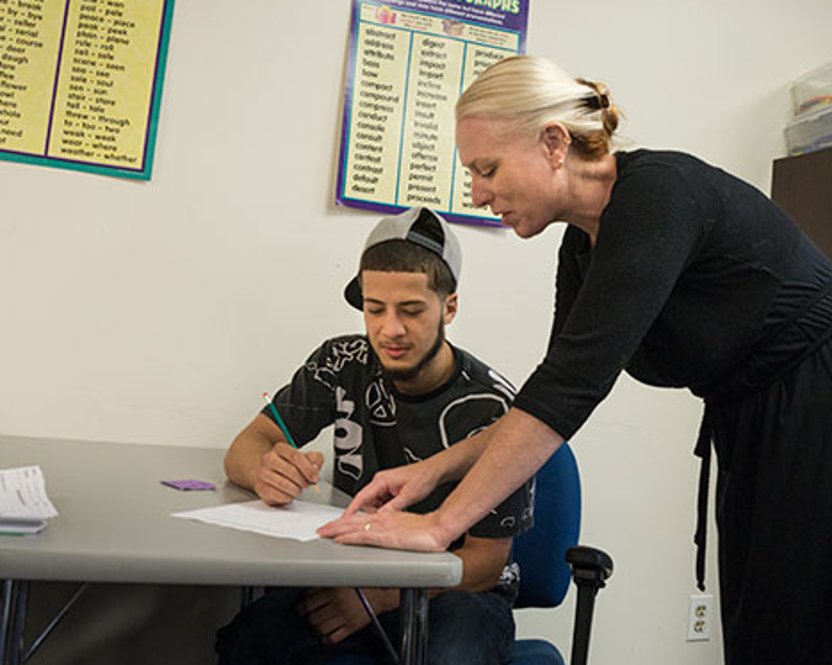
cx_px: 447
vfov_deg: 51.5
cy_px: 336
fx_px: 689
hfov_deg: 62.2
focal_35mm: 28
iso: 1250
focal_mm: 24
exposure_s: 1/125
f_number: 4.8
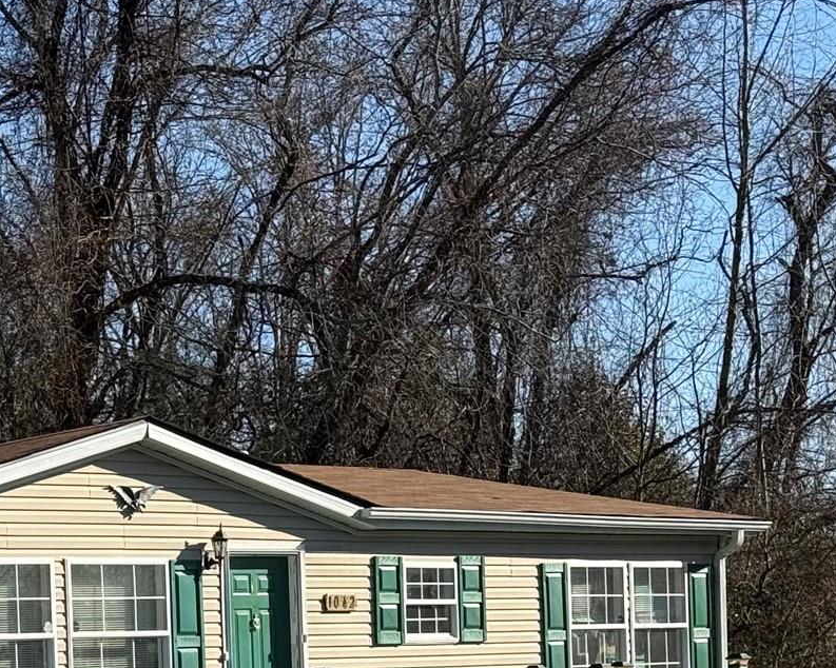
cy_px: 779
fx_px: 2993
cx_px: -137
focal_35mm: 121
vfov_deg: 12.5
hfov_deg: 15.4
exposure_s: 1/3704
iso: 64
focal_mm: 6.76
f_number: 1.78
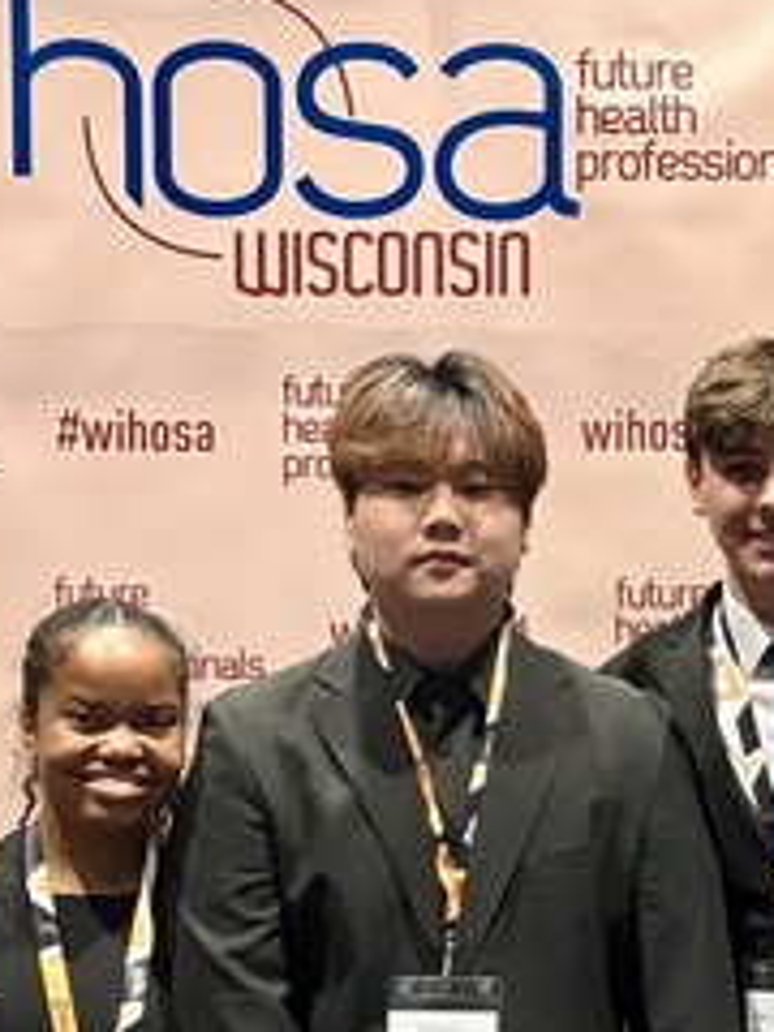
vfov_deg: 17.6
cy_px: 804
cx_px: 555
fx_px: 3309
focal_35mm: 111
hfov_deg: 13.3
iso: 400
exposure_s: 1/60
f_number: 1.6
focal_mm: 5.96
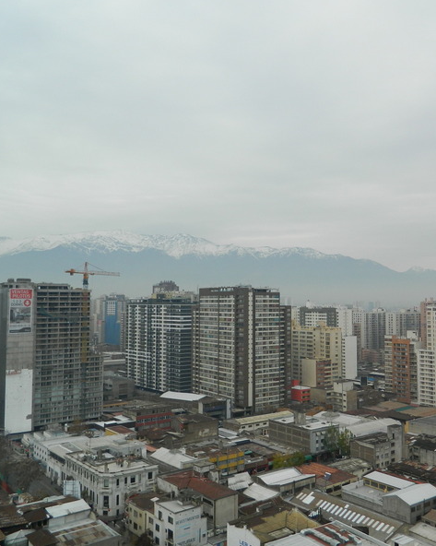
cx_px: 274
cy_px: 275
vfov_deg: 54.2
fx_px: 533
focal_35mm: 33
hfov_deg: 44.1
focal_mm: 4.5
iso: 80
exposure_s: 1/640
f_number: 3.1
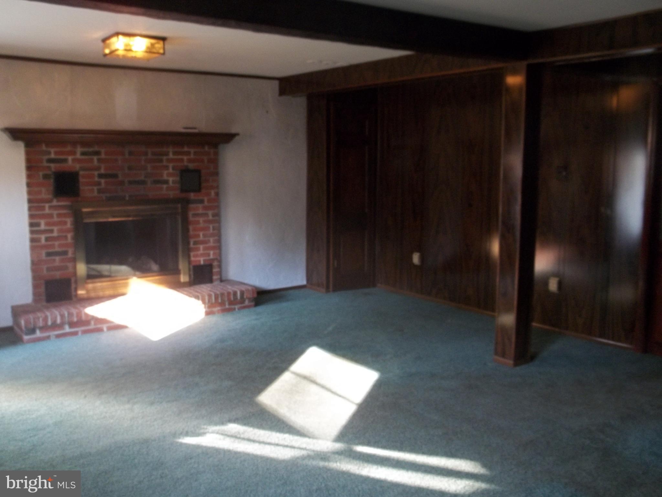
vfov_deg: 42.9
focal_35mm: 33
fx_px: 631
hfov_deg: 55.4
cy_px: 248
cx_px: 331
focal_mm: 5.9
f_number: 3.3
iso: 160
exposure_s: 1/20
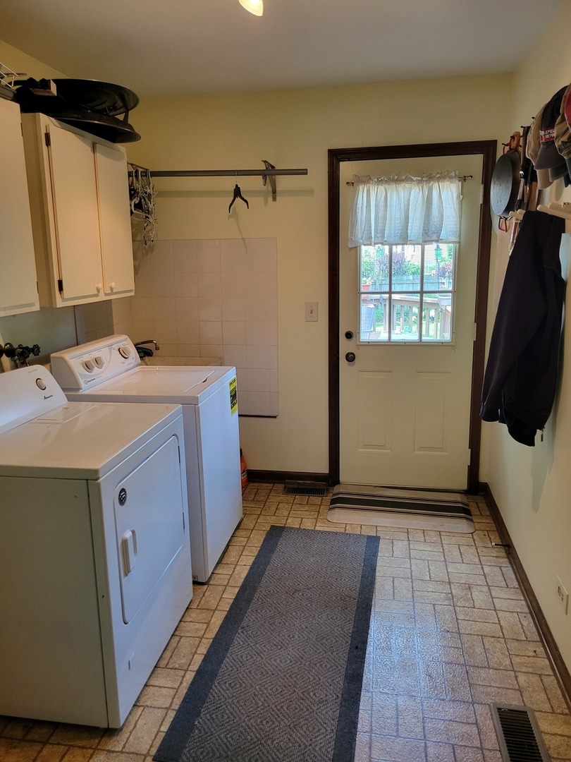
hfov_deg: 53.1
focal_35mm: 26
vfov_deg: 67.3
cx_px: 286
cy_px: 381
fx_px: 572
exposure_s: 1/120
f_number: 1.8
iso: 250
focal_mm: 5.4
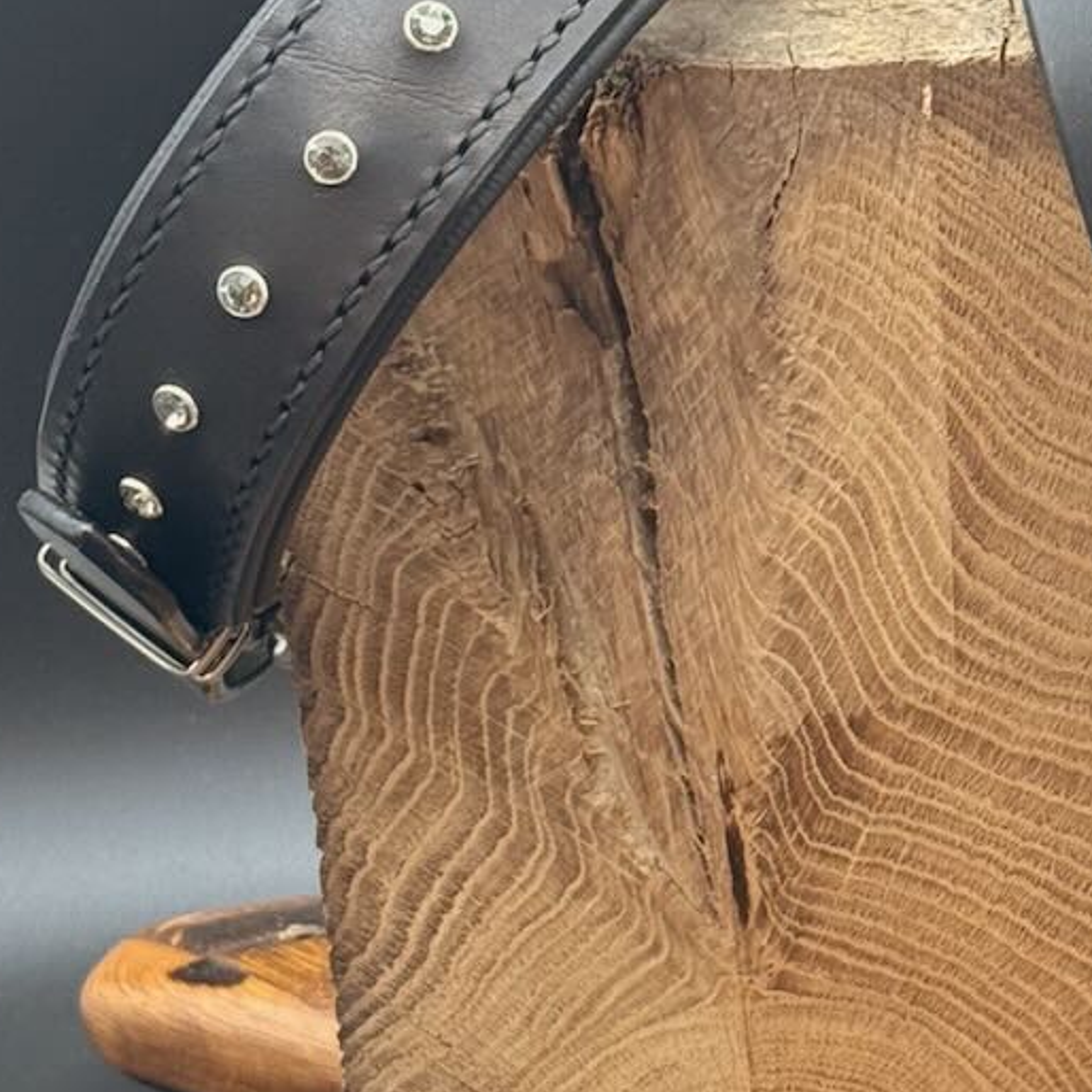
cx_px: 1243
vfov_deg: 13.1
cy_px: 929
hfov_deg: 12.9
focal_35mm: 132
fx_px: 4711
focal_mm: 6.76
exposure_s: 1/137
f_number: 1.78
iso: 125
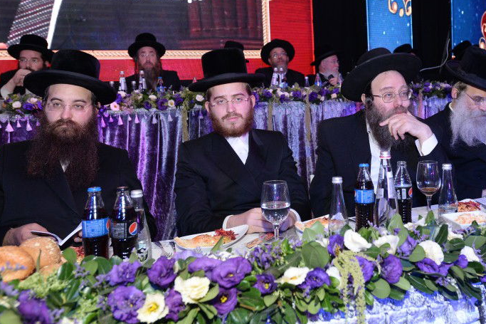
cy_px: 121
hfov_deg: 56.4
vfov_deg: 39.7
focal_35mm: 33
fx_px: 445
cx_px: 310
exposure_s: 1/60
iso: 1000
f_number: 3.5
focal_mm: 22
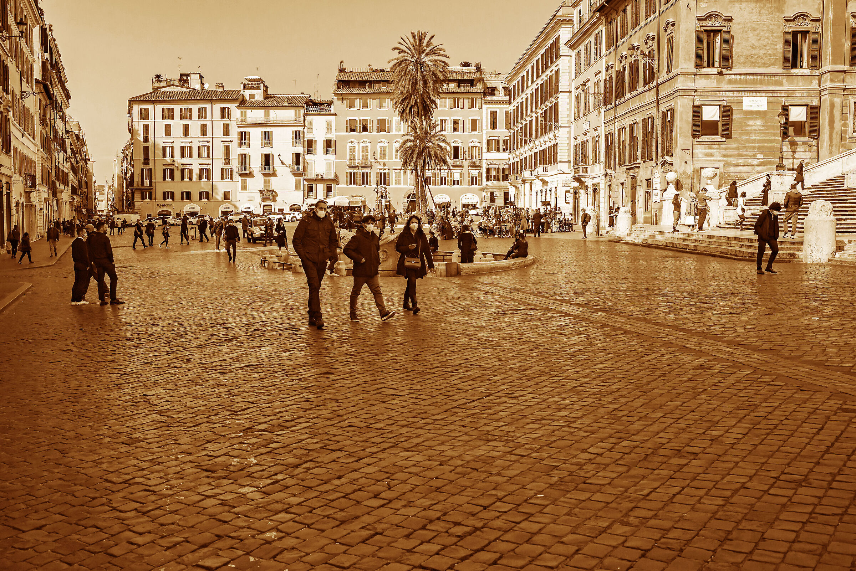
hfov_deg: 54.4
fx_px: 832
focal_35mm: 35
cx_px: 428
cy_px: 286
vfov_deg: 37.9
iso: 500
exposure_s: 1/3200
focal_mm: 35
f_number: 8
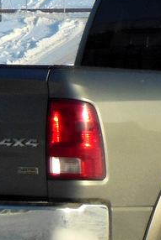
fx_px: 3122
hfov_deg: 2.9
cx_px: 345
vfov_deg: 4.4
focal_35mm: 466
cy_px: -140
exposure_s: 1/640
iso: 125
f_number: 5.4
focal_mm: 14.3
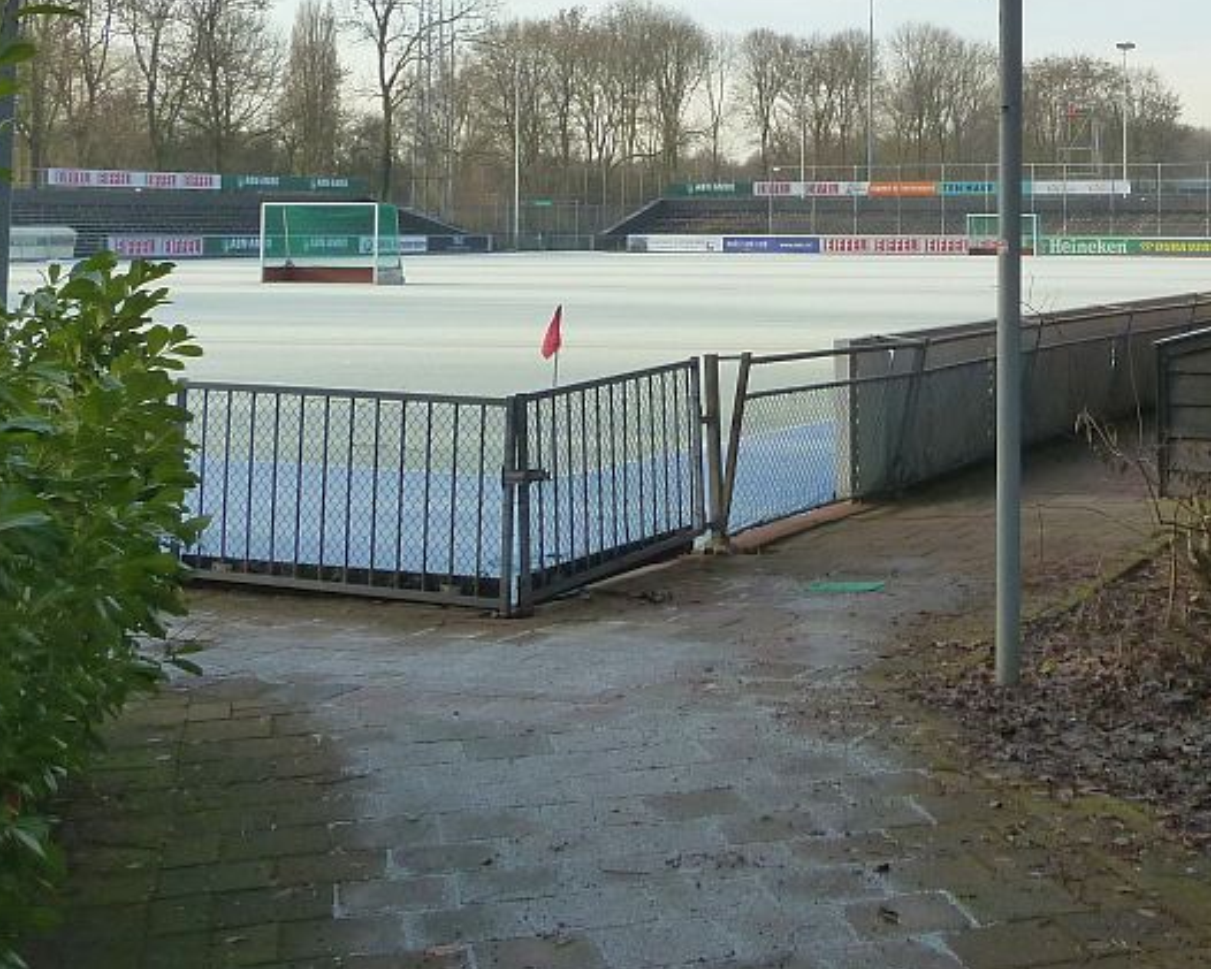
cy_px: 94
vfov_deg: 25.8
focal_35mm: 57
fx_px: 2043
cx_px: 884
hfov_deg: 32.5
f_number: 4
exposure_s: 1/320
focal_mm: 5
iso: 125
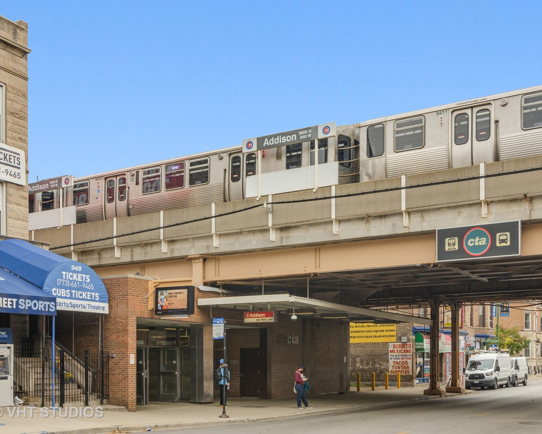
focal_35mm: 41
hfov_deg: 44.8
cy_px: 216
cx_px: 286
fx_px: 658
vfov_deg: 36.5
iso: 200
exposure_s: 1/160
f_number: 8
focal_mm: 24
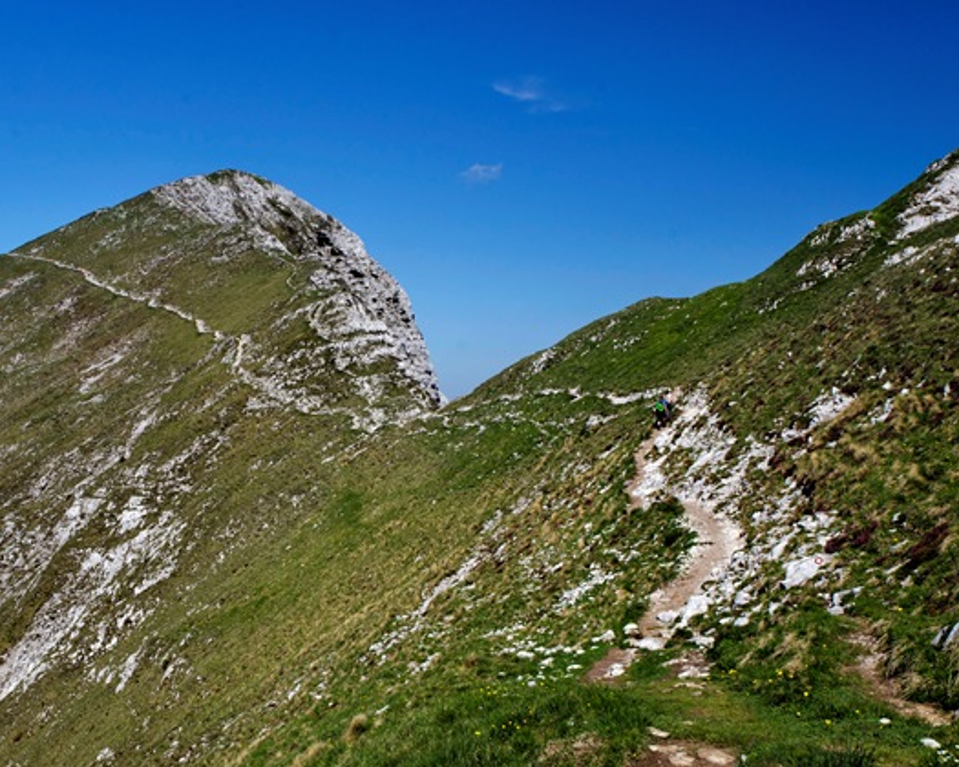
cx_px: 415
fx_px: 1362
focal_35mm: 48
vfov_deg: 31.5
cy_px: 385
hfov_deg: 38.7
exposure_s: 1/125
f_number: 13
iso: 200
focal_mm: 28
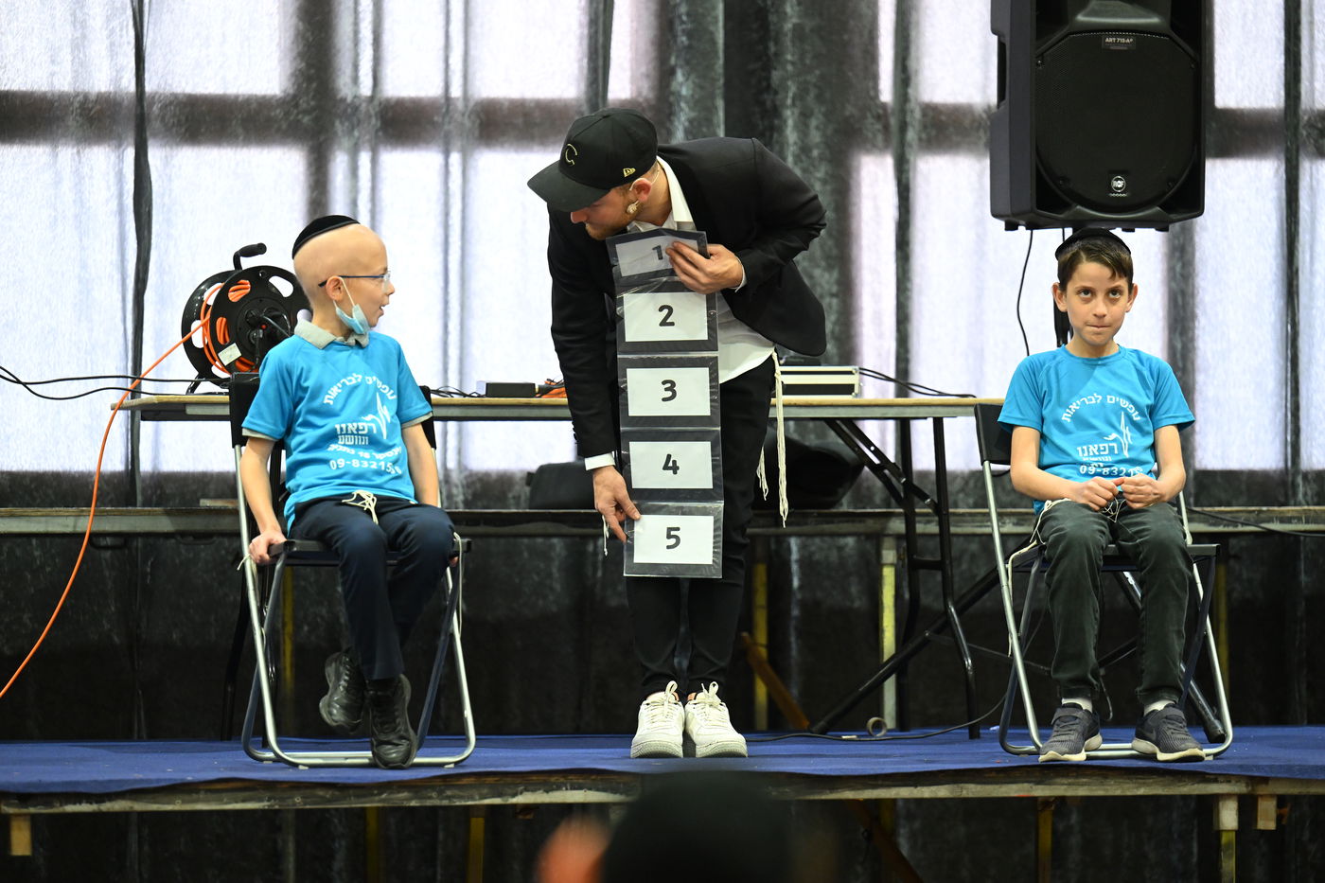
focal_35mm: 160
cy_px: 442
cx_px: 662
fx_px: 5888
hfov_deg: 12.8
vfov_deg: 8.6
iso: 3200
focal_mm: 160
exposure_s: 1/200
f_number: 2.8
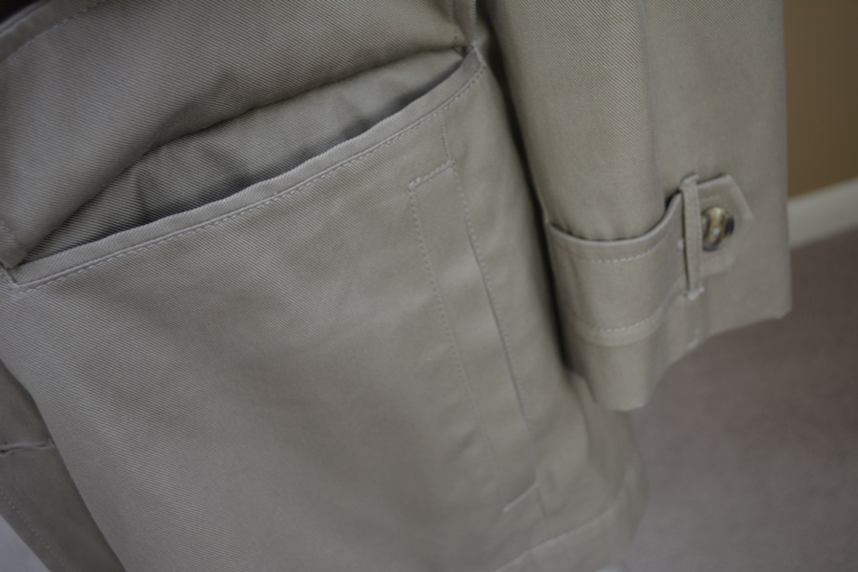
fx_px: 929
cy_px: 286
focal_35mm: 39
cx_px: 429
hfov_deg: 49.6
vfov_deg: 34.2
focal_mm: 26
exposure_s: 1/60
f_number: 4.2
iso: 400
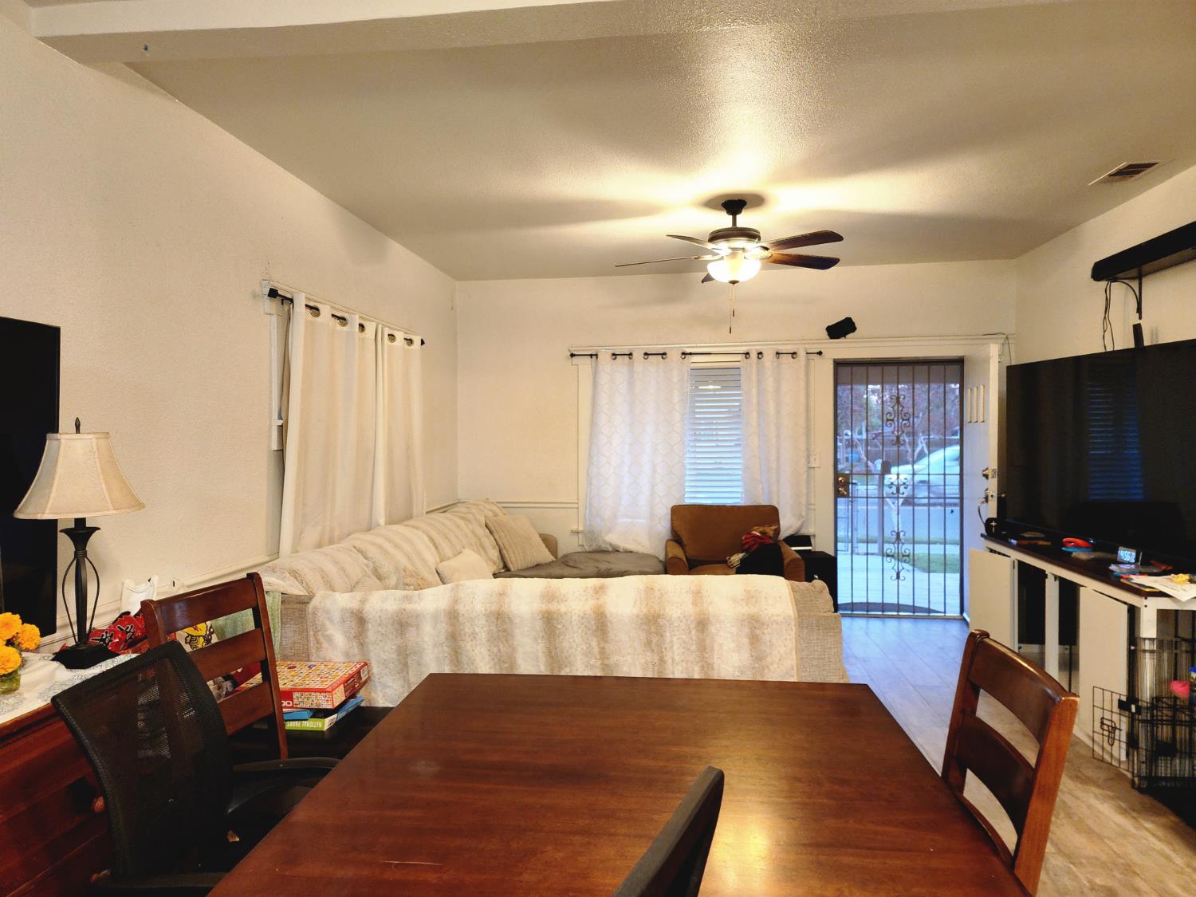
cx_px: 598
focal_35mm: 23
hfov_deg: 73.9
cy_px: 448
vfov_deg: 58.9
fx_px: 795
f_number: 1.8
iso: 320
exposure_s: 1/30
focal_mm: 6.4
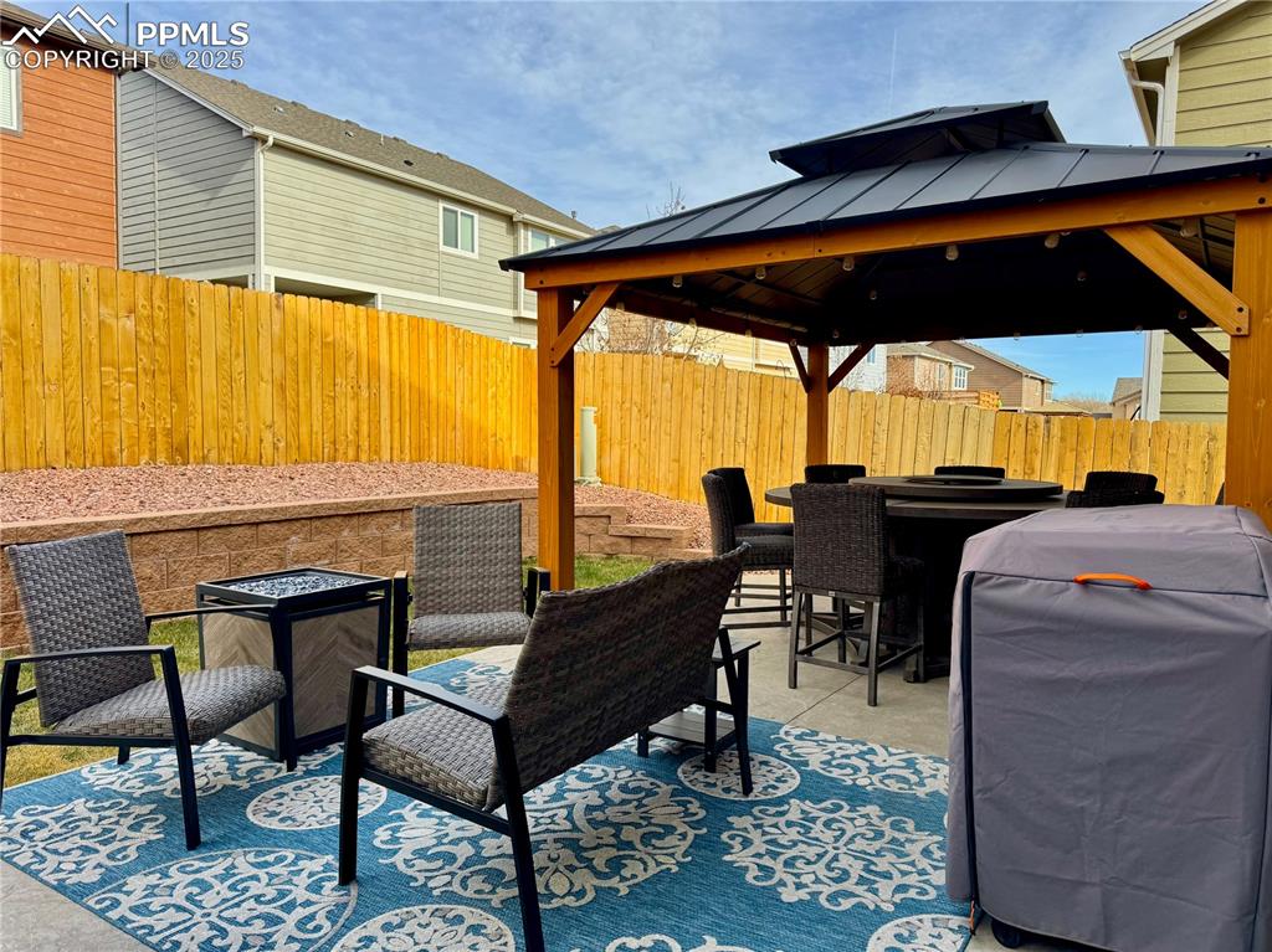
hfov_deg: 71.6
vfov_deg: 56.8
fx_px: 881
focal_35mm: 24
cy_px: 476
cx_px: 636
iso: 80
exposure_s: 1/1980
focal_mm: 6.76
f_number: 1.78
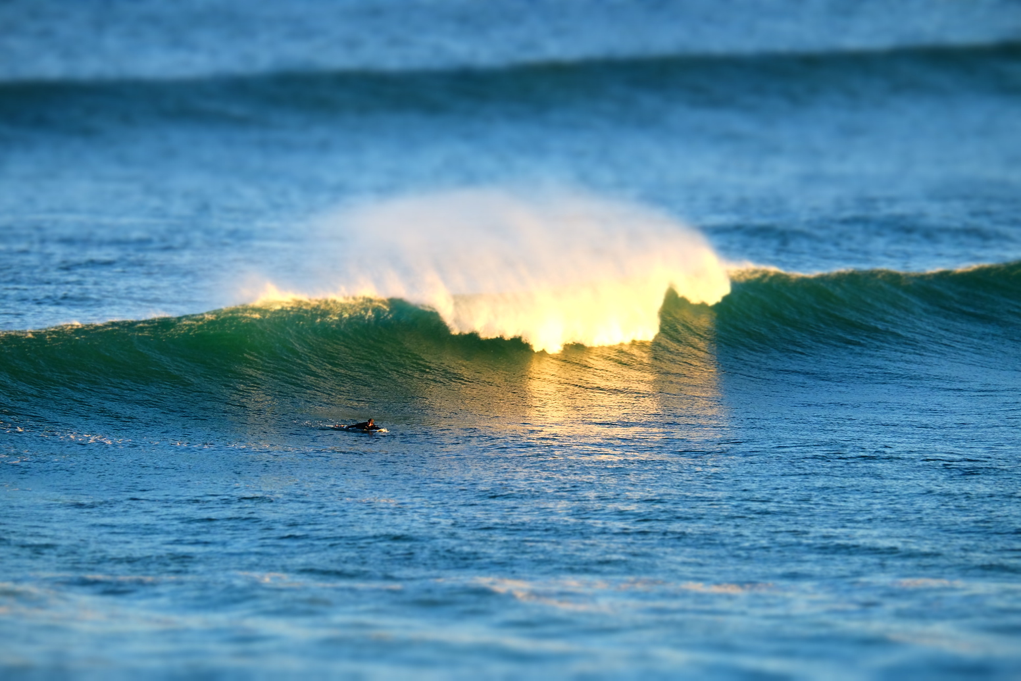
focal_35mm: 345
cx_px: 510
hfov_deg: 6.0
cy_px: 340
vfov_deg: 4.0
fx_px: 9785
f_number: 6.7
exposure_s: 1/500
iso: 800
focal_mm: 230
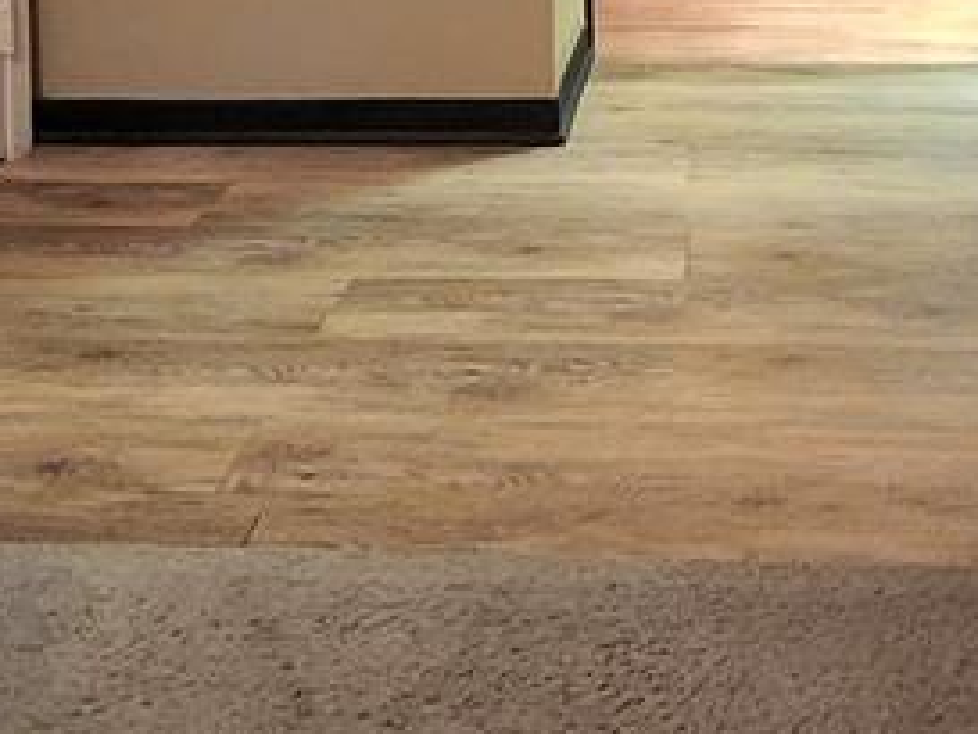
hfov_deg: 48.0
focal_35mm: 38
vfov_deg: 28.6
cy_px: -286
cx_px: 670
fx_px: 1074
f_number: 2.2
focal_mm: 1.13
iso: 500
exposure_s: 1/30
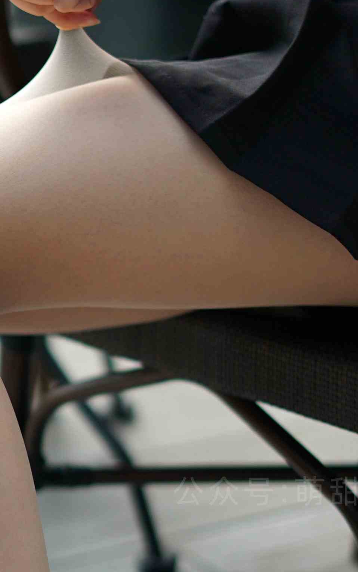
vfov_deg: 14.8
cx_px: 45
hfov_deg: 9.3
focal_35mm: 141
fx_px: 2201
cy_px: 423
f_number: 1.8
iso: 200
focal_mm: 50
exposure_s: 1/3200
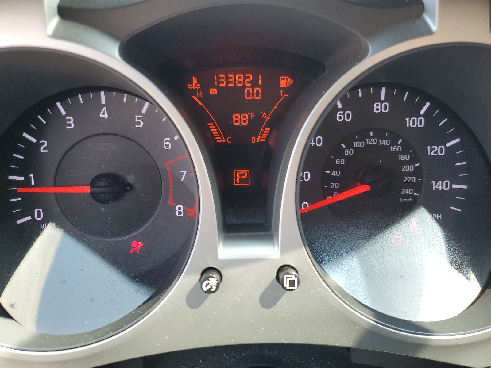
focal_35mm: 26
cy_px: 184
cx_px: 246
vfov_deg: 53.1
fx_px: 369
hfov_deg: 67.3
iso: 63
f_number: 1.5
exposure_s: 1/120
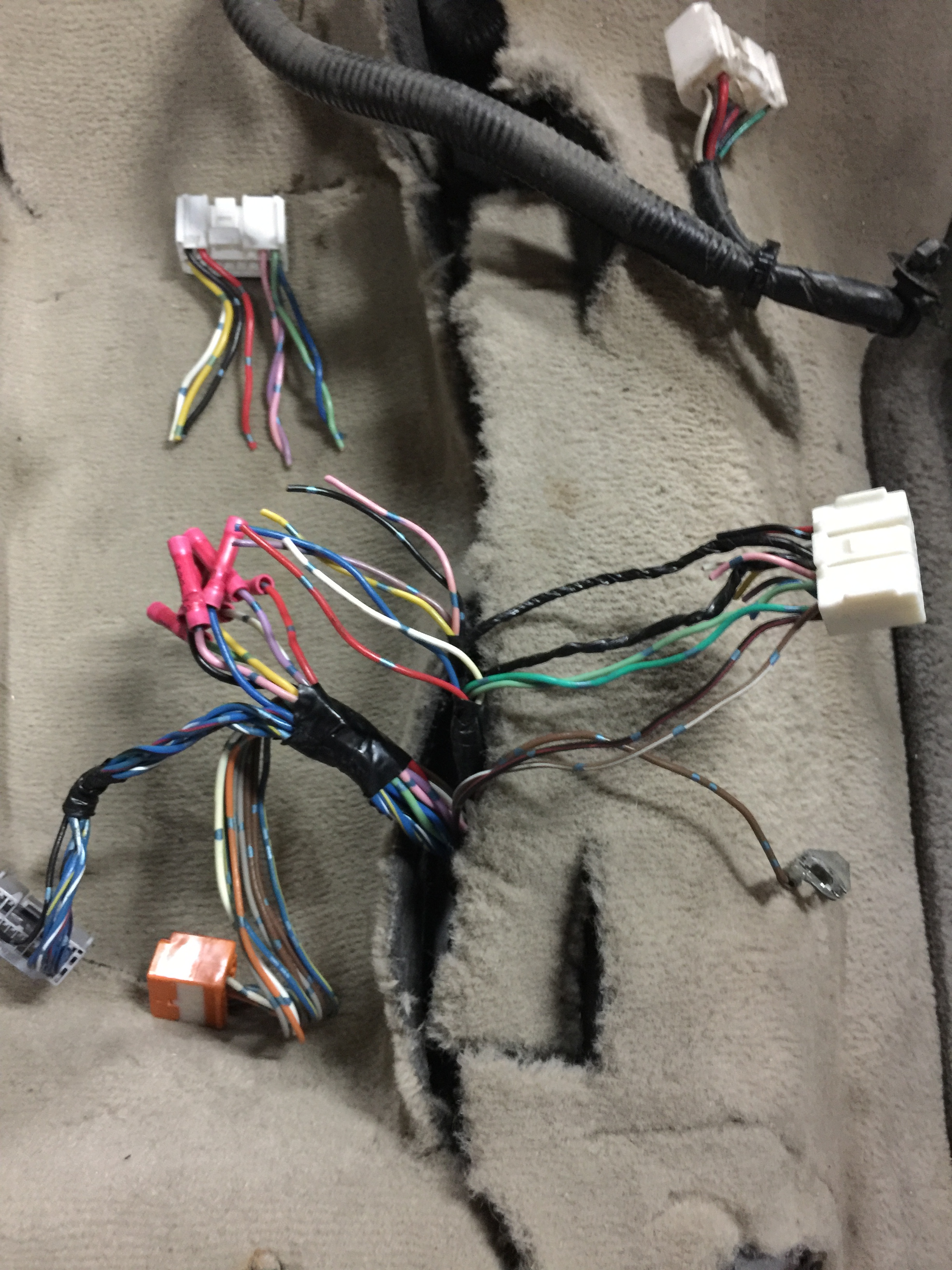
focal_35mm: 29
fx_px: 1063
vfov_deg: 61.7
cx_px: 476
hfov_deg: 48.2
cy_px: 635
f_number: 2.2
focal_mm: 4.15
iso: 160
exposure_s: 1/4
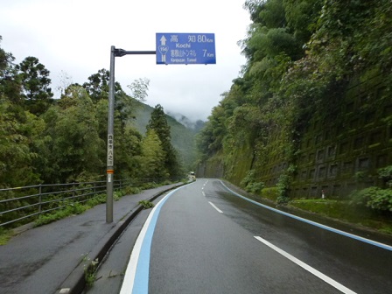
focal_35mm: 24
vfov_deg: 56.8
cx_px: 196
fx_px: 272
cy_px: 147
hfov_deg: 71.6
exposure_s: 1/60
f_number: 3.3
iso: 400
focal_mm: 4.3
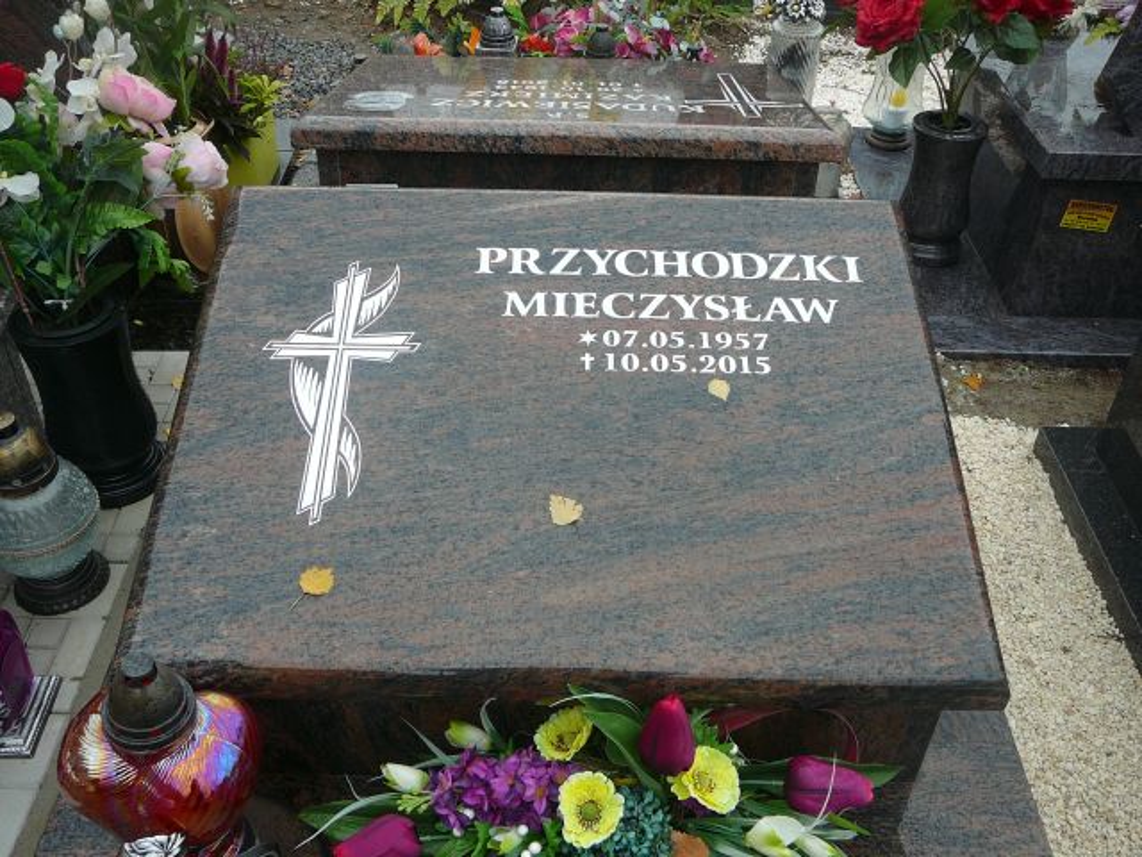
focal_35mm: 35
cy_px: 428
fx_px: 1155
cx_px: 571
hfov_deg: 52.6
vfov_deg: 40.7
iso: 80
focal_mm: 5.2
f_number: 2.8
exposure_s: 1/125
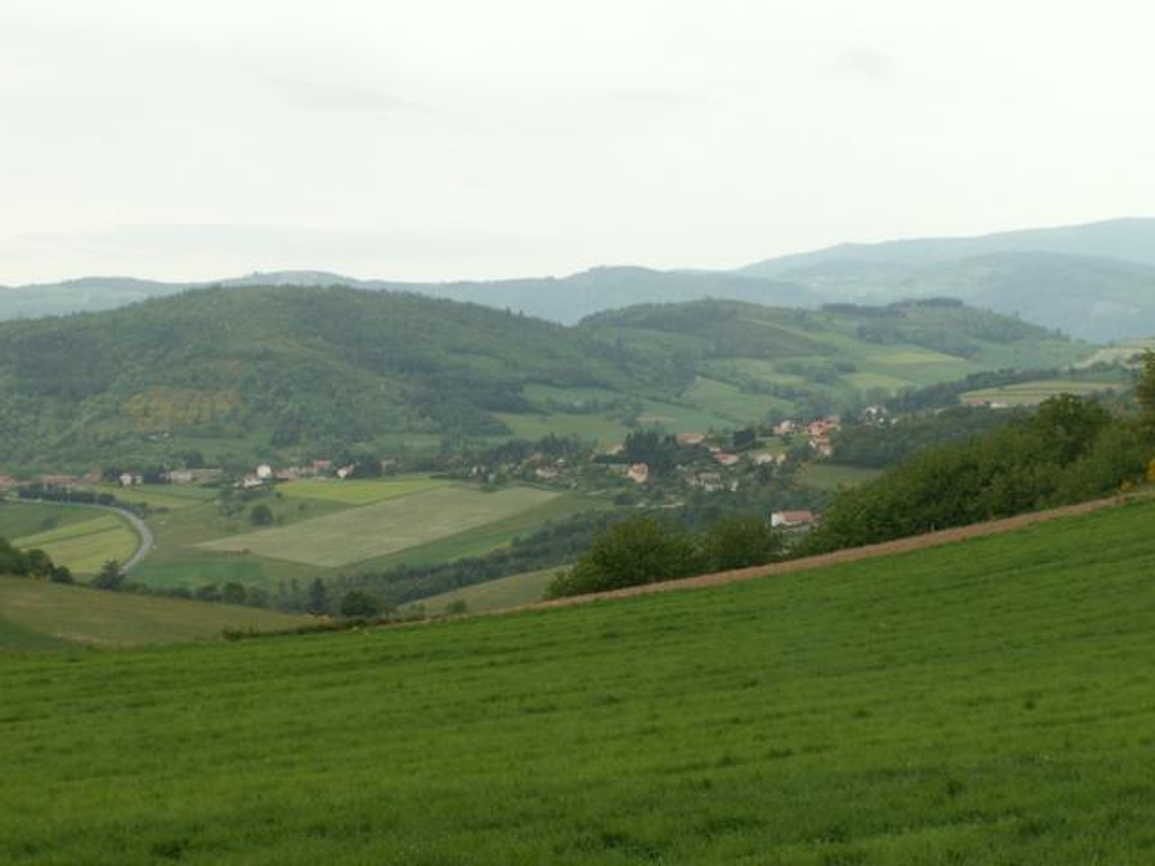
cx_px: 578
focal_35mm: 72
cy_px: 433
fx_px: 2402
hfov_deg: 27.0
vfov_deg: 20.4
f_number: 7.1
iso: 50
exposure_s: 1/40
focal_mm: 12
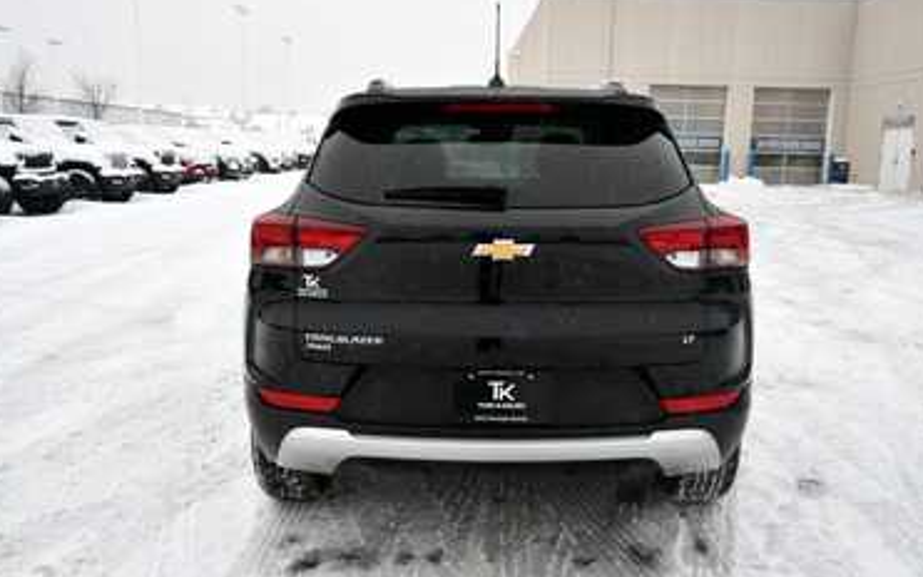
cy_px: 277
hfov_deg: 58.1
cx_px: 480
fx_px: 830
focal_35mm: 33
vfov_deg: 38.3
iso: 200
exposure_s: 1/250
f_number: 6.3
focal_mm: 20
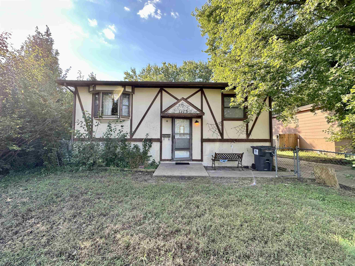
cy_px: 133
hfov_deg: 102.1
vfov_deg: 85.7
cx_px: 178
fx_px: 144
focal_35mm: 14
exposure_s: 1/287
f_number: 2.2
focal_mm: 2.22
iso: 40
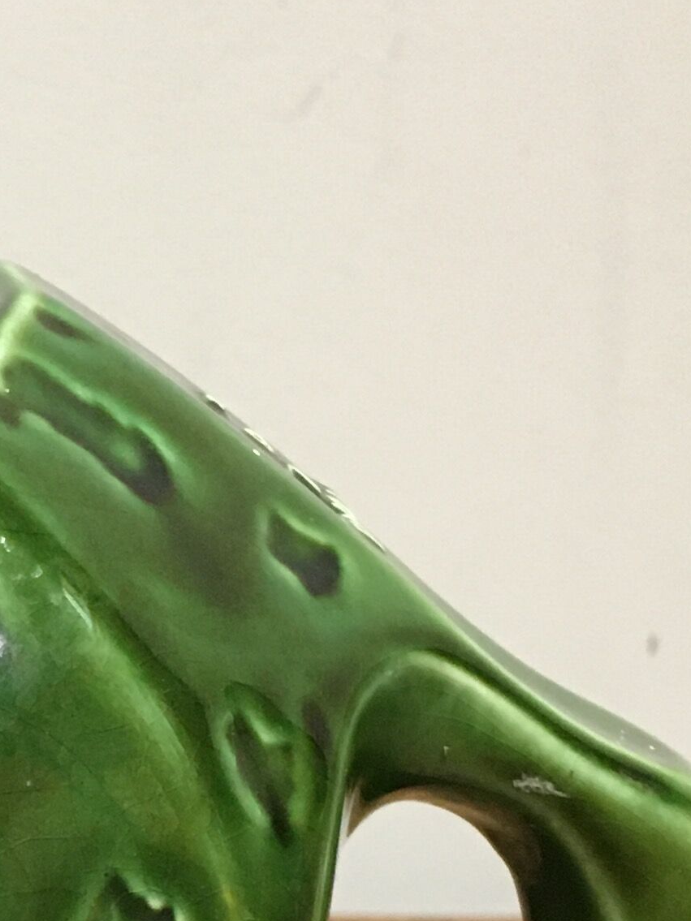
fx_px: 2742
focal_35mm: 103
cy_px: 891
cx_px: -294
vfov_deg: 18.6
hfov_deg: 13.6
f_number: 2.2
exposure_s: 1/33
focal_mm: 4.15
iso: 200
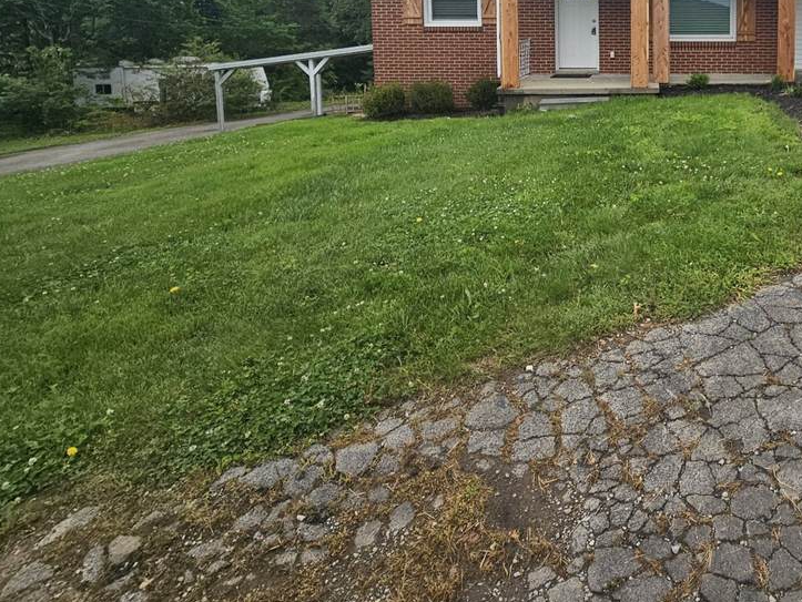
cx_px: 648
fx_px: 533
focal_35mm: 23
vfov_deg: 52.7
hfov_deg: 66.7
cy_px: 74
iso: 50
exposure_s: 1/1468
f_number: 2.2
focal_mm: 2.2
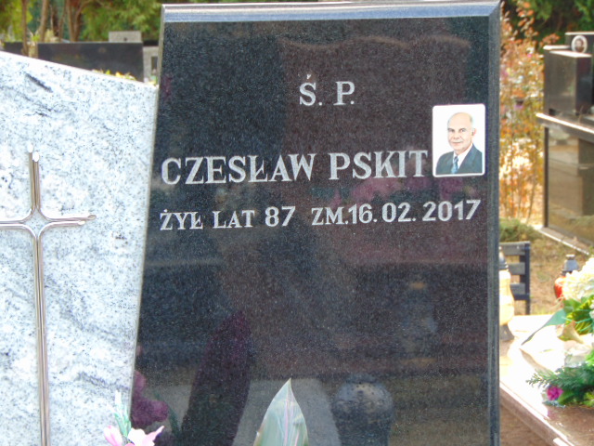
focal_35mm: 108
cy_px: 223
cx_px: 297
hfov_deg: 18.2
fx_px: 1853
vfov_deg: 13.7
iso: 80
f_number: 3.9
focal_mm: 19.4
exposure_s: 1/40
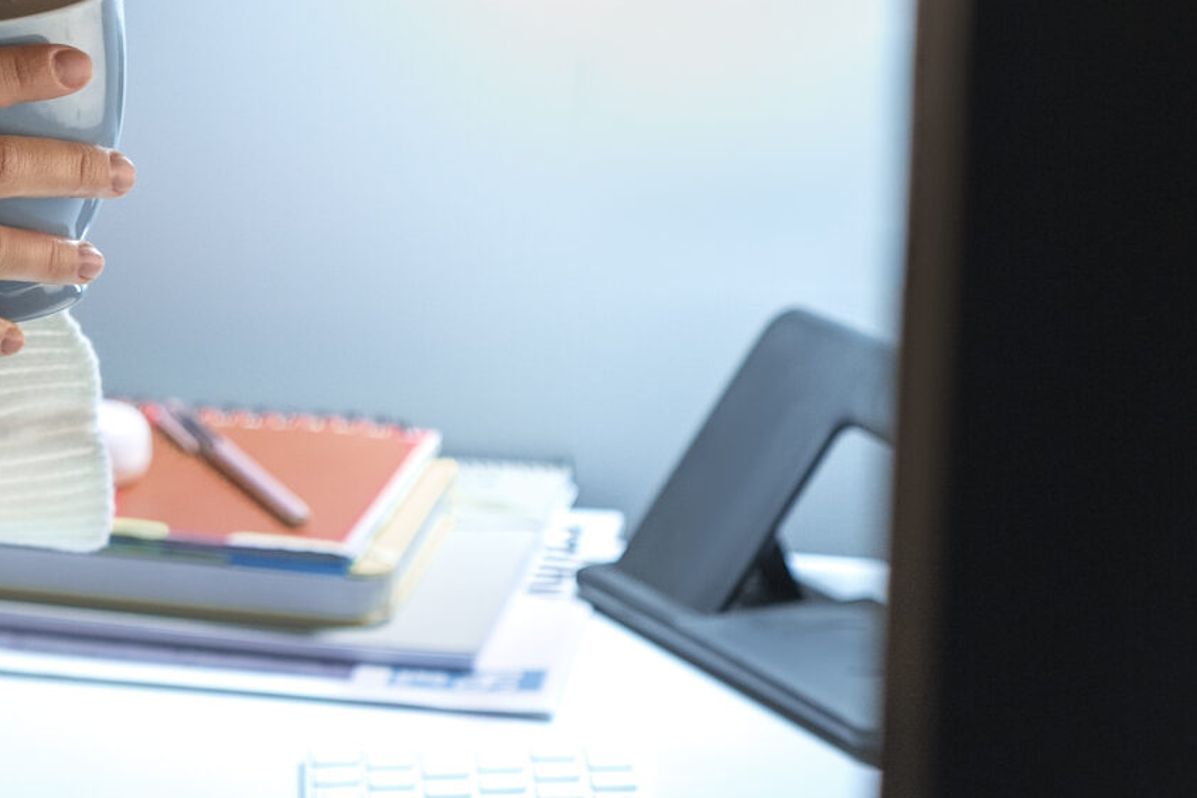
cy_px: 308
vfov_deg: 11.3
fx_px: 4023
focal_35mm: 121
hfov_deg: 16.4
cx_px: -123
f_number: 2.2
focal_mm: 40
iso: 800
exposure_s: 1/60
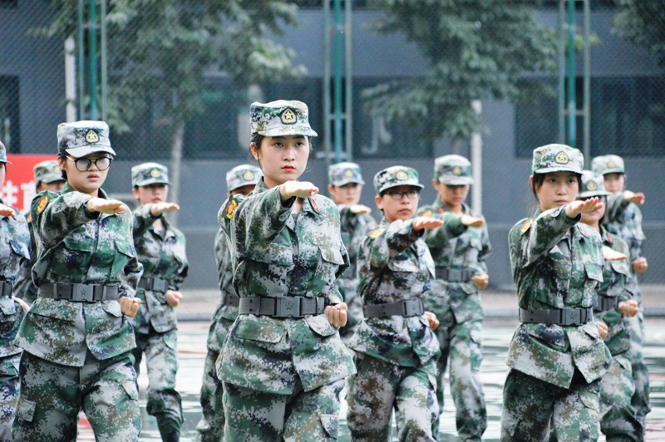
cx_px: 332
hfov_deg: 9.2
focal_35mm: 225
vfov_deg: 6.1
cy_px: 221
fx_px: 4153
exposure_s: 1/400
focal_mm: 150
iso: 3200
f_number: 6
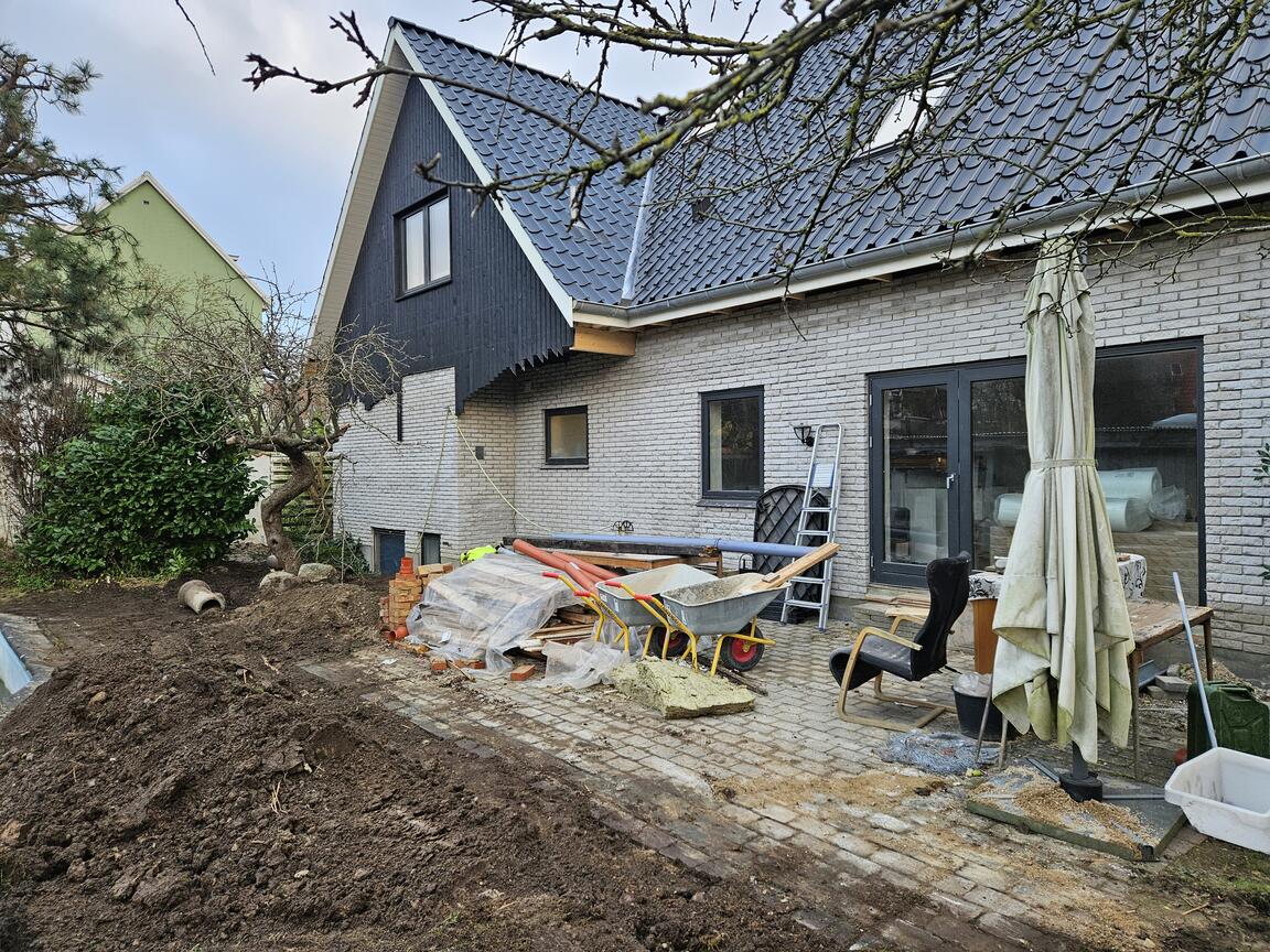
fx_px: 844
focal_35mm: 23
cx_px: 635
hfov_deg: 73.9
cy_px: 476
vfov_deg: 58.9
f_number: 1.8
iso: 80
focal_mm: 5.4
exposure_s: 1/190
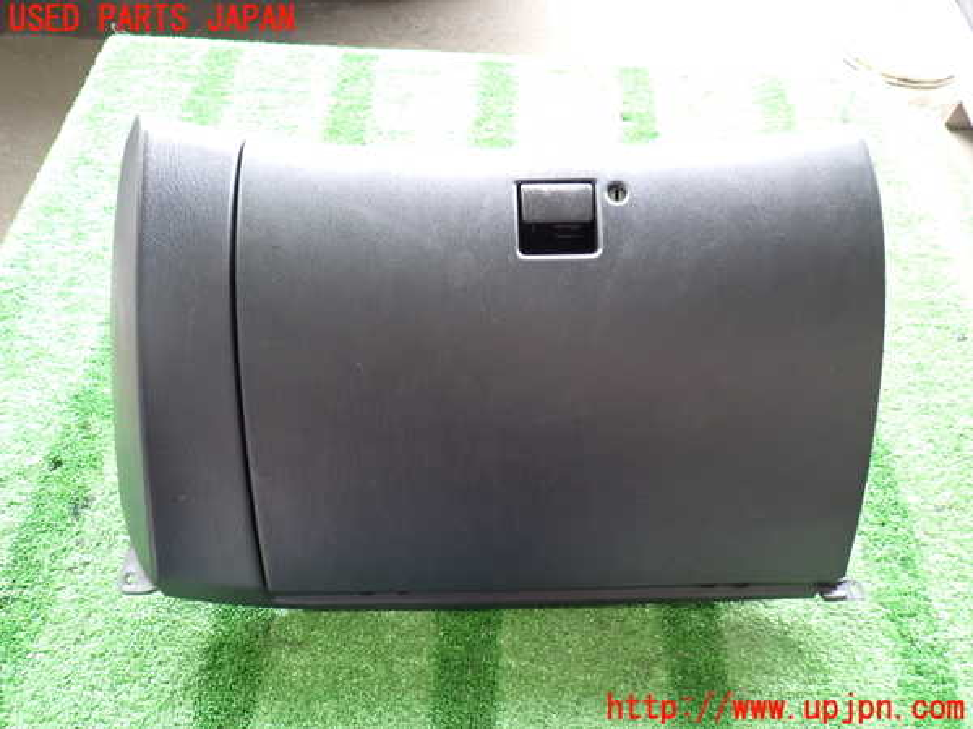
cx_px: 486
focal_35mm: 25
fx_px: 703
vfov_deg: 54.9
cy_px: 364
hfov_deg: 69.4
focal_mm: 4.5
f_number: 2
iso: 200
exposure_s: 1/30
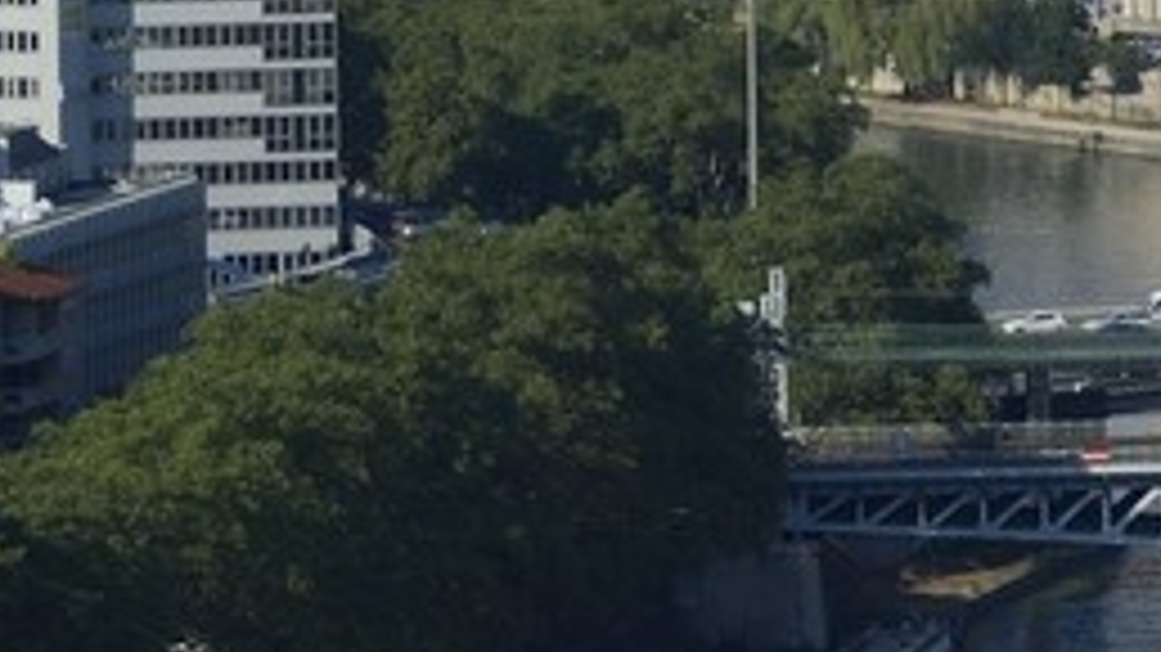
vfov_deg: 1.7
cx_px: 3524
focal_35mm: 715
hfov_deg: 3.0
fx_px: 22007
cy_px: -54
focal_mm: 110
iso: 200
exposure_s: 1/320
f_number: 10
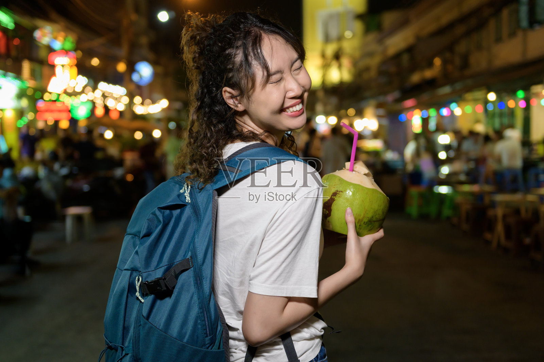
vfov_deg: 29.8
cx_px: 272
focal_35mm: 45
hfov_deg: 43.6
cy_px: 181
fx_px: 679
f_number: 2.8
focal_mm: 45
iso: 1250
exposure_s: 1/80
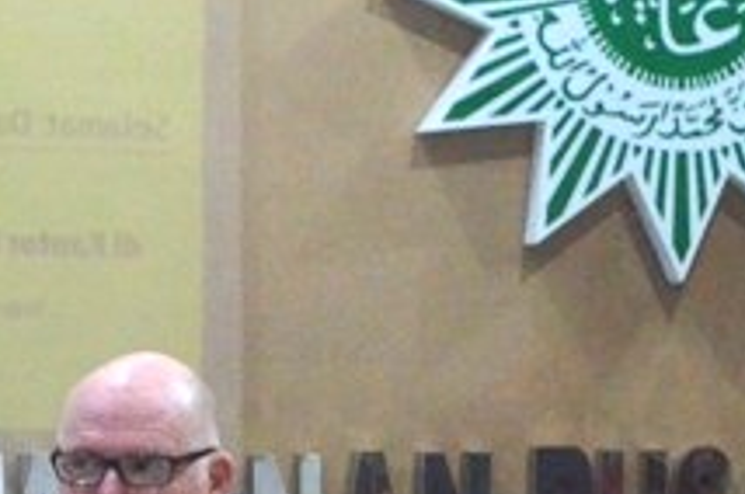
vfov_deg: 5.6
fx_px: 5093
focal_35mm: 246
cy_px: 397
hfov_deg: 8.3
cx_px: 773
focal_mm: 55
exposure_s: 1/100
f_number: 5.6
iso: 6400
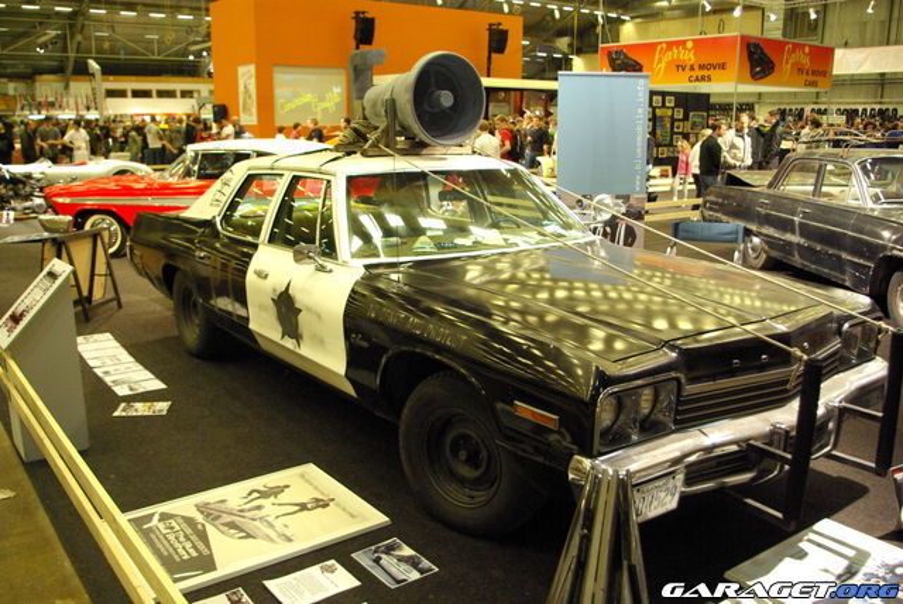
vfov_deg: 41.3
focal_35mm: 32
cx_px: 452
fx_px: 800
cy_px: 302
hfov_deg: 58.9
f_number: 4
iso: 1600
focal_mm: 21.25
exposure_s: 1/60
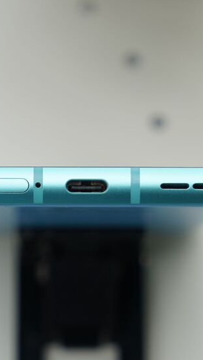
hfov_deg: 13.9
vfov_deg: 24.5
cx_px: 76
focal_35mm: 87
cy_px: 180
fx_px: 833
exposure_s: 1/200
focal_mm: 55
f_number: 5
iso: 100
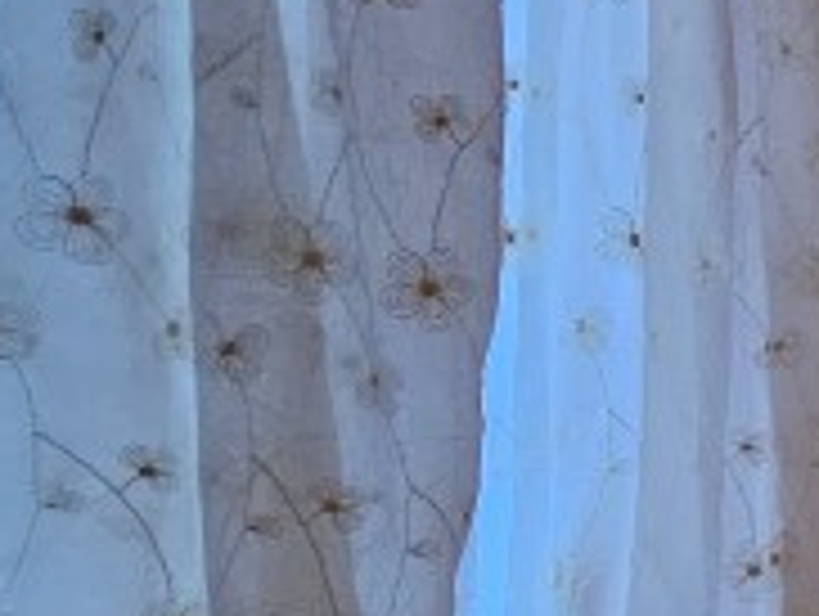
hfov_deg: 14.0
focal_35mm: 73
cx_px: 2106
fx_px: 1729
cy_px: 513
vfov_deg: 19.9
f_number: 2.2
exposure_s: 1/33
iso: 320
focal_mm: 2.2
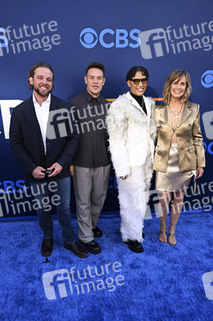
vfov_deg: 73.8
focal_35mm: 24
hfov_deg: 53.1
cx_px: 106
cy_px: 160
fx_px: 213
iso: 320
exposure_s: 1/200
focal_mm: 24
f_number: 5.6
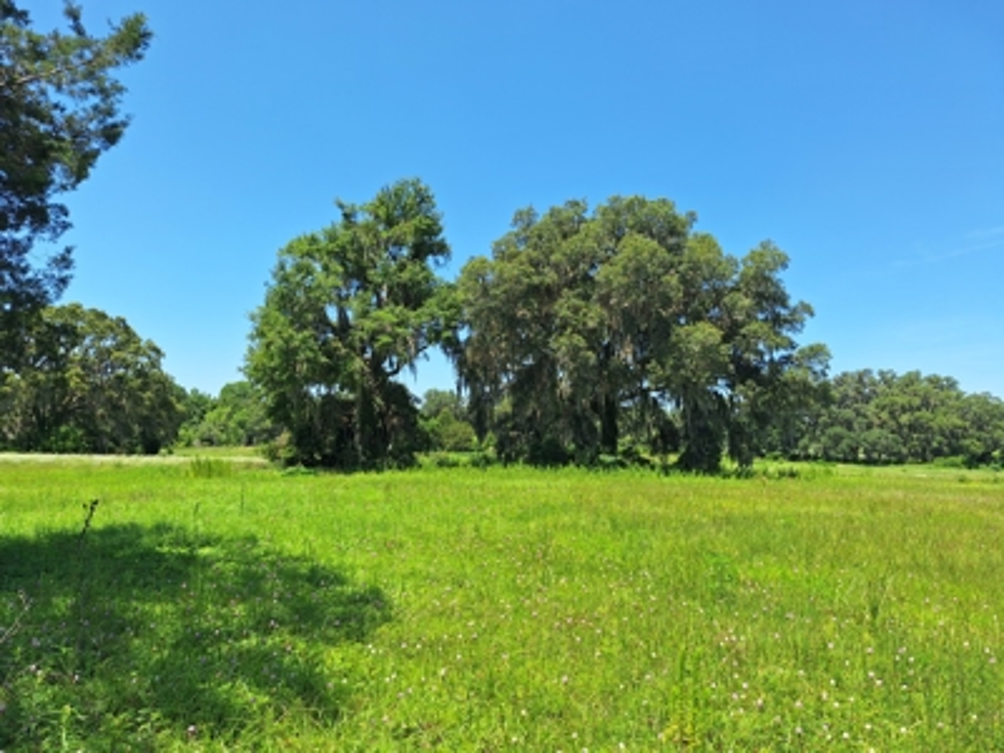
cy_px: 376
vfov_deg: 58.9
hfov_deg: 73.9
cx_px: 502
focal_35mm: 23
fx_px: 667
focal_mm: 5.54
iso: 40
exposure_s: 1/1821
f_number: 1.8
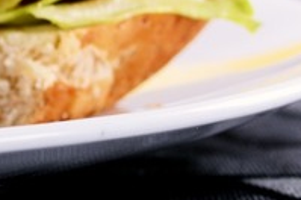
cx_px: -113
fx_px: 5158
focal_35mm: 618
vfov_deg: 2.2
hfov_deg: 3.3
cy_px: -184
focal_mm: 105
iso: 100
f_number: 6.3
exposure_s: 1/250
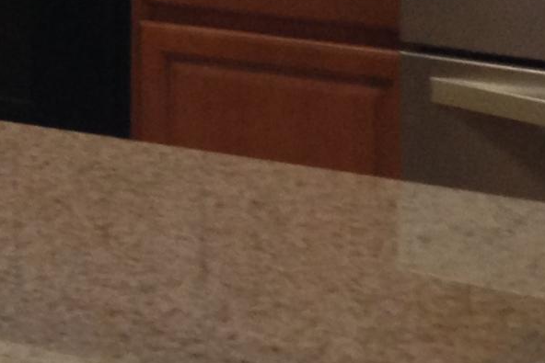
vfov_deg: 7.6
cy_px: -347
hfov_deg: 11.7
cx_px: 38
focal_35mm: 174
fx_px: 2635
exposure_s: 1/20
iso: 125
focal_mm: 4.12
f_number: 2.4
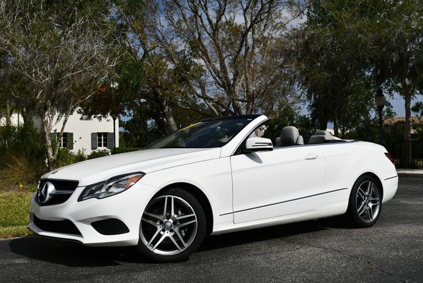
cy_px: 142
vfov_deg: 30.6
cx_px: 212
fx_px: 517
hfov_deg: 44.5
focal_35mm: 44
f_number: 11
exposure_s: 1/500
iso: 100
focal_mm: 22
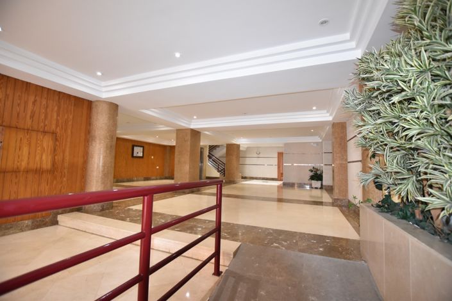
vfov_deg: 77.3
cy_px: 150
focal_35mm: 15
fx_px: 188
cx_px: 226
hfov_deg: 100.4
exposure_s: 1/200
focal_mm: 10
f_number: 3.5
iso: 1800
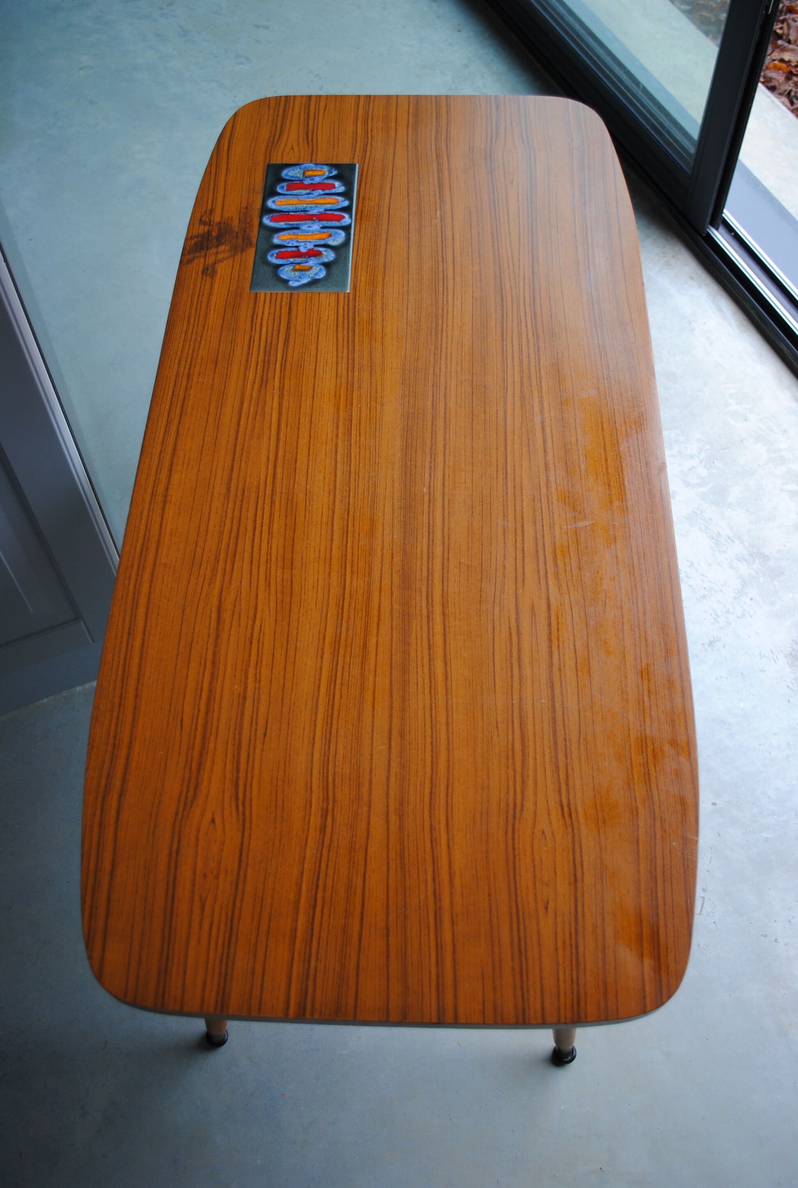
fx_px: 1092
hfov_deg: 40.1
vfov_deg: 57.1
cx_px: 399
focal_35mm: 33
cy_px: 594
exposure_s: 1/40
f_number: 4
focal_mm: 22
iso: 200
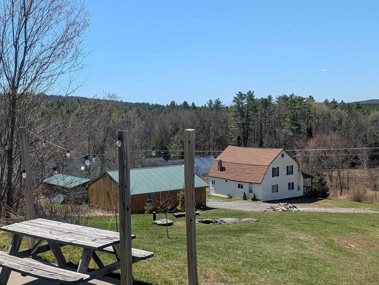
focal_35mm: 45
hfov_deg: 41.5
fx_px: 493
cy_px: 154
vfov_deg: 32.2
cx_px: 127
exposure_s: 1/1337
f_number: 1.68
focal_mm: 6.9
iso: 20
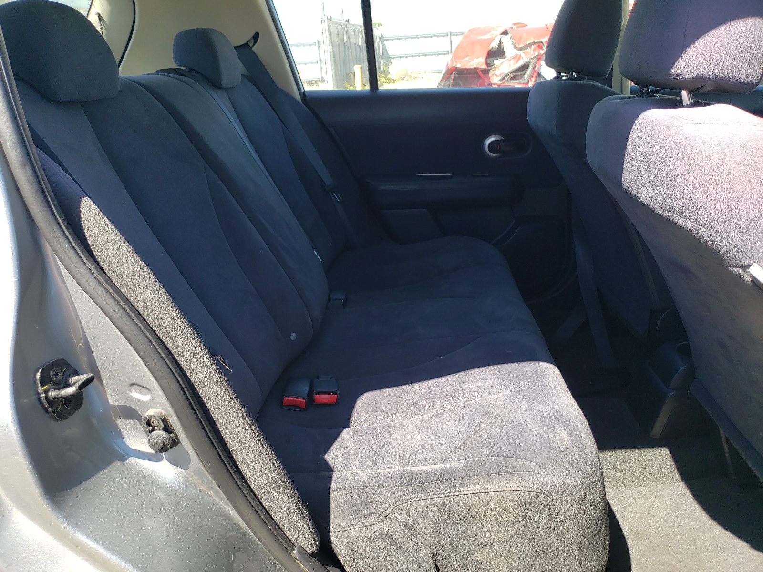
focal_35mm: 26
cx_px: 382
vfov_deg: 53.1
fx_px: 573
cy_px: 286
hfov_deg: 67.3
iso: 50
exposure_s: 1/526
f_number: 1.5
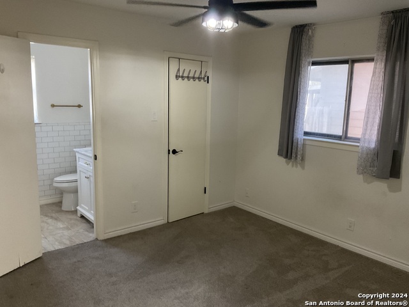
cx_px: 204
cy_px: 154
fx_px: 343
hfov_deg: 61.7
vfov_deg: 48.2
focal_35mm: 29
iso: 250
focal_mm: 3
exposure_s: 1/60
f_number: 1.8
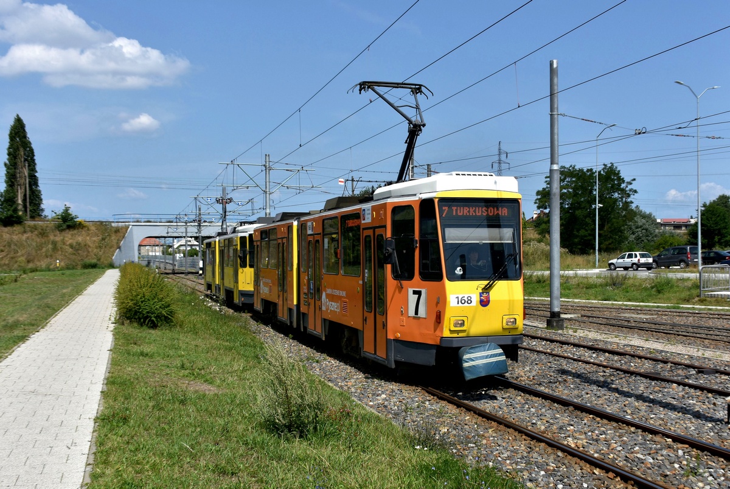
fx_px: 792
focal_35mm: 39
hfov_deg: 49.5
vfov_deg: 34.3
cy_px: 244
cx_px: 365
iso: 100
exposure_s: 1/400
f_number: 10
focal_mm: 26
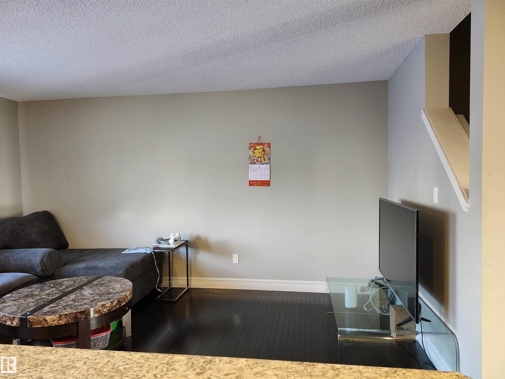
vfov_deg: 58.9
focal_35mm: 23
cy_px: 190
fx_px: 336
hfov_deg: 73.9
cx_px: 252
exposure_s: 1/60
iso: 640
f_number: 1.8
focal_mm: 5.54
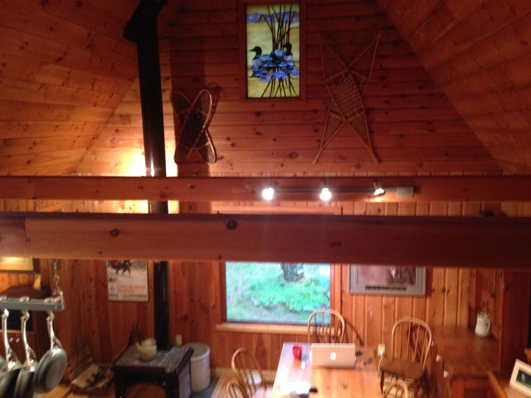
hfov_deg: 55.4
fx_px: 506
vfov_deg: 42.9
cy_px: 199
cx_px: 266
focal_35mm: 33
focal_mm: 4.12
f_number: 2.4
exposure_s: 1/15
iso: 500
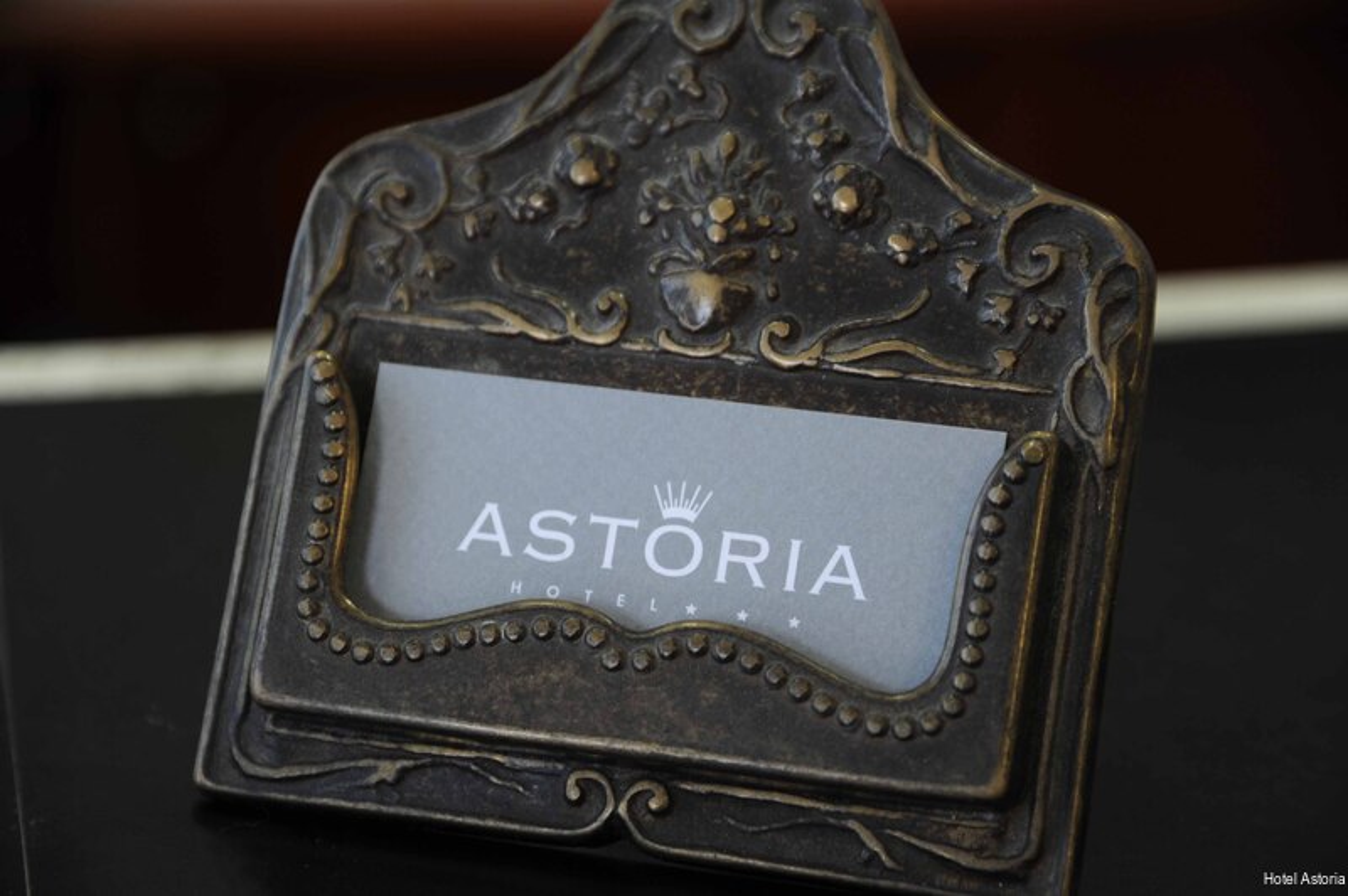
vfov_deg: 11.4
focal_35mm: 120
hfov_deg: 17.1
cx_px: 674
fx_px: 4490
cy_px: 448
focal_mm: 120
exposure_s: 1/15
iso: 320
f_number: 6.3
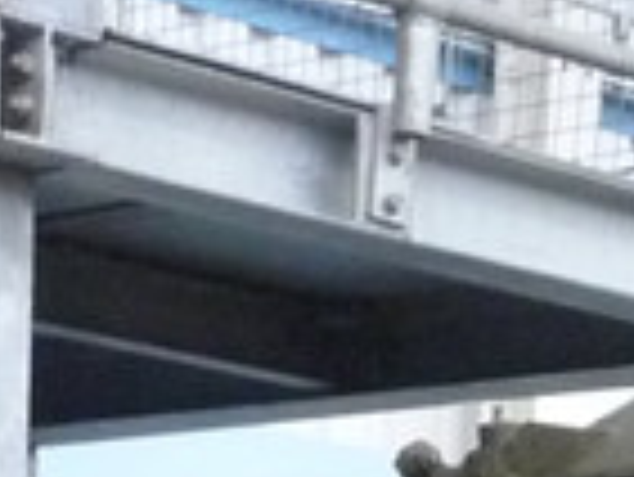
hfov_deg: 9.0
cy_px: 1566
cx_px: 1023
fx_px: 3886
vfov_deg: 6.3
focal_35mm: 212
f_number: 3.3
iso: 400
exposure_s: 1/30
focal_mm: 4.7
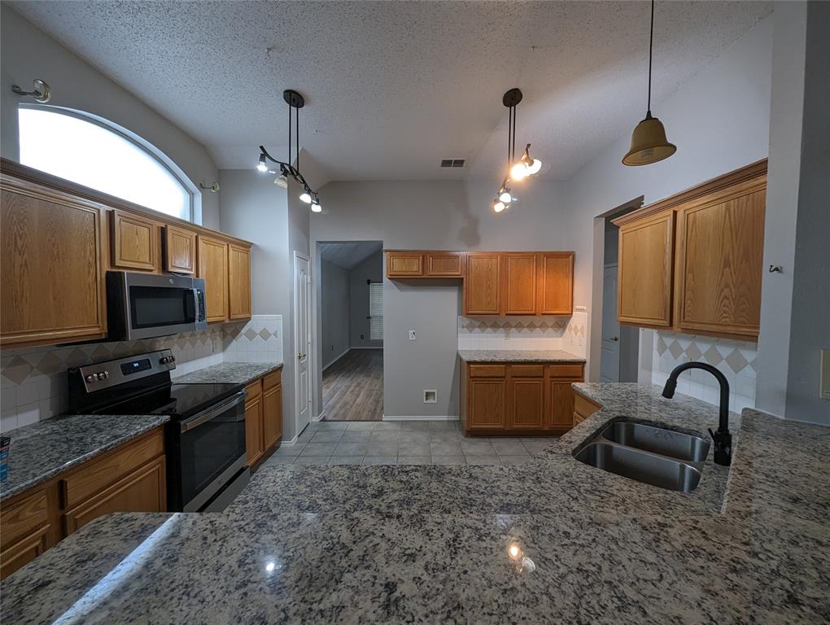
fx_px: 312
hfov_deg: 106.1
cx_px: 415
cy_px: 312
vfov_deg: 90.1
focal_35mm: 13
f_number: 2.2
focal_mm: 1.95
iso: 80
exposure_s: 1/24
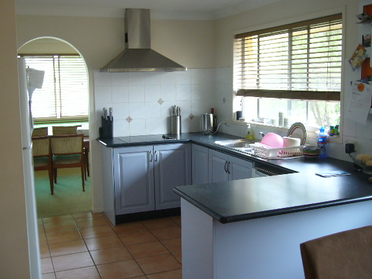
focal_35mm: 39
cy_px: 126
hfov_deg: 47.8
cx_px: 190
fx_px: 419
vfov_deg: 36.8
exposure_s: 1/20
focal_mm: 5.8
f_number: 2.8
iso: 100
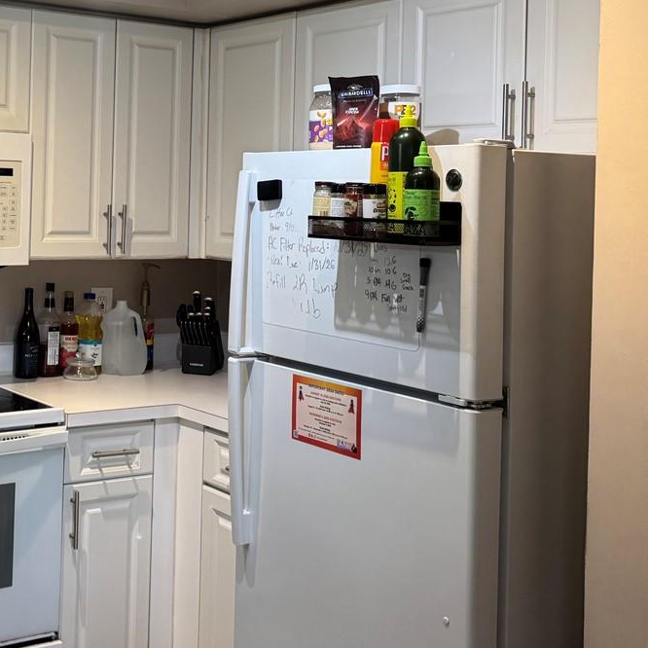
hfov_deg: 32.2
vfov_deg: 32.9
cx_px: 99
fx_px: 1080
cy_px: 181
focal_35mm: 51
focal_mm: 6.76
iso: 160
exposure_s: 1/120
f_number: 1.78
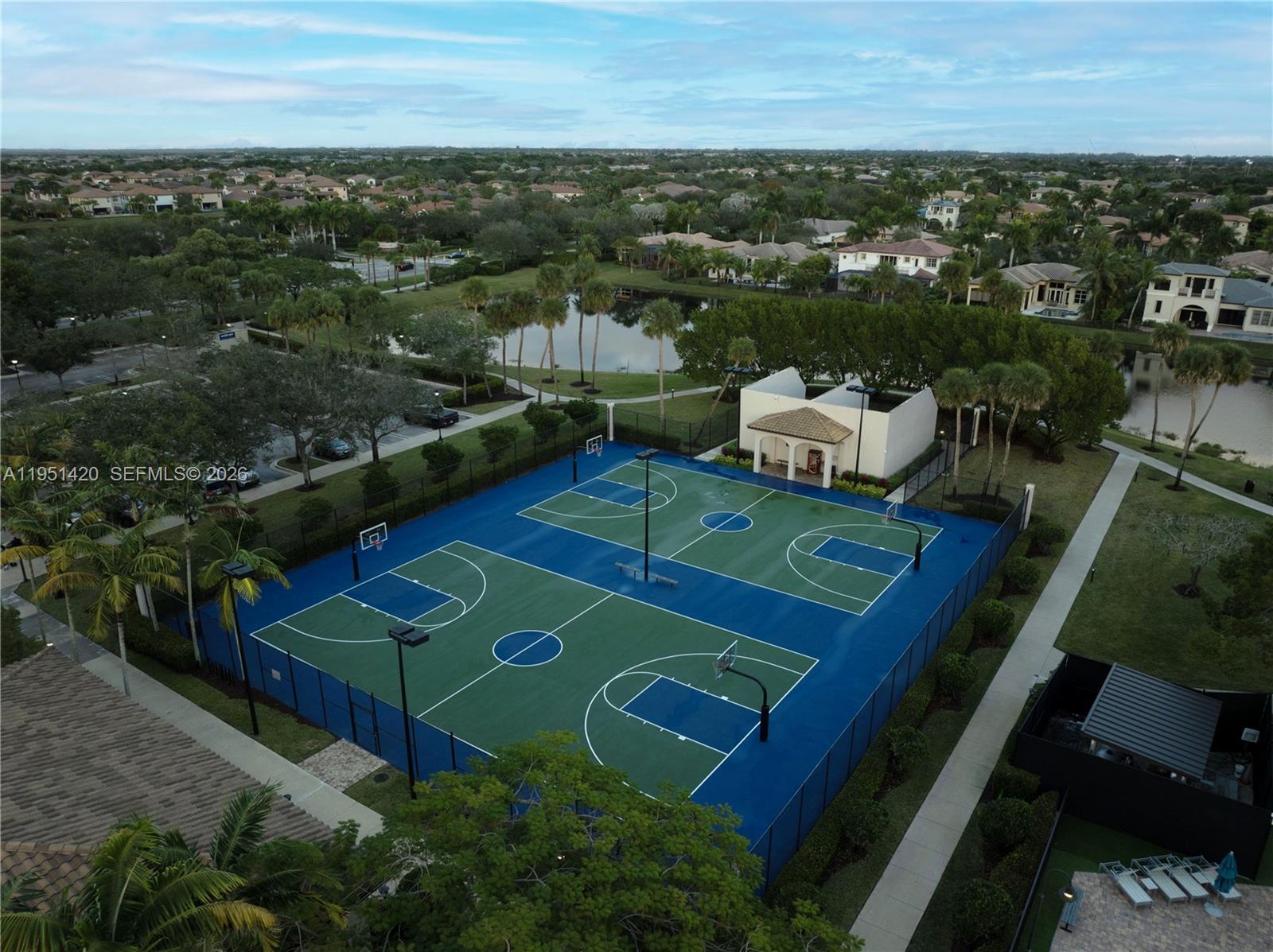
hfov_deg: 71.6
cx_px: 636
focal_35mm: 24
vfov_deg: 56.7
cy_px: 476
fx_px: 882
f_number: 2.8
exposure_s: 1/40
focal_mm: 12.29
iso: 100
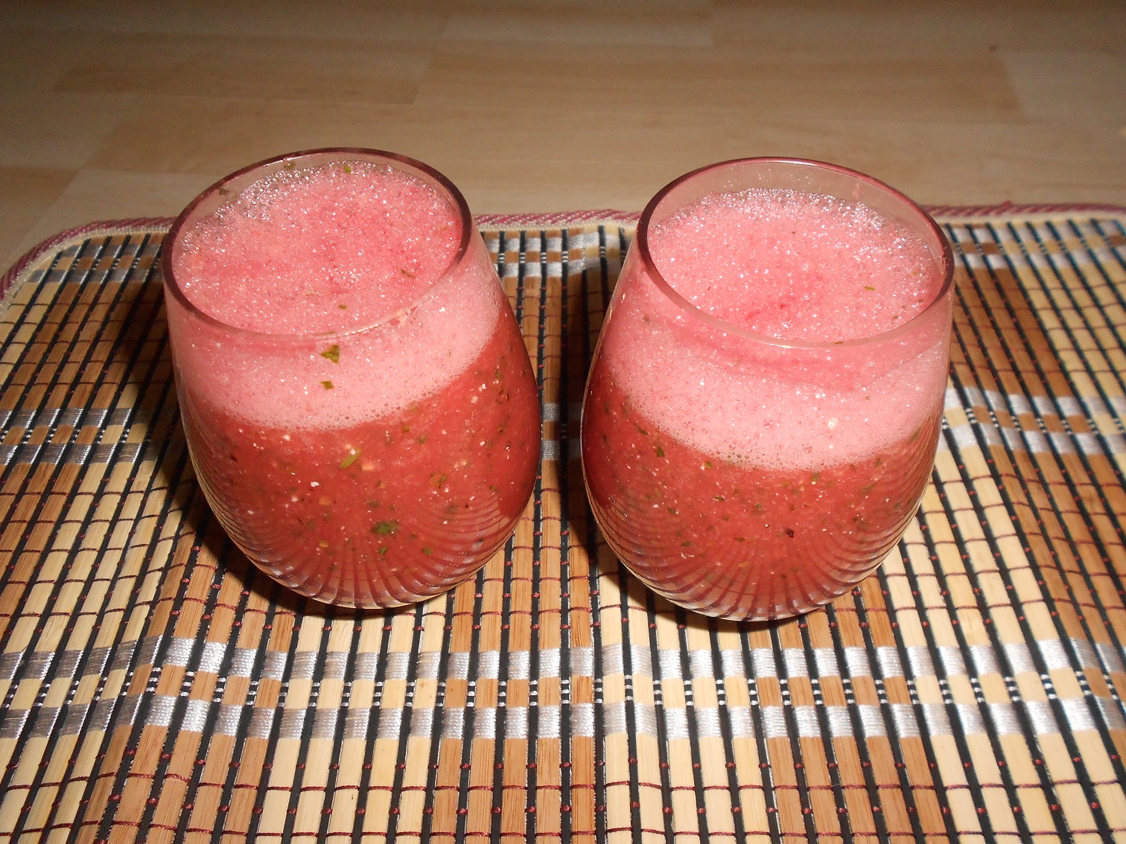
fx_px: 846
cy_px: 422
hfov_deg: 67.3
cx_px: 563
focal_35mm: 26
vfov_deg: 53.1
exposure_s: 1/25
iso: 200
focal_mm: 4.6
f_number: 8
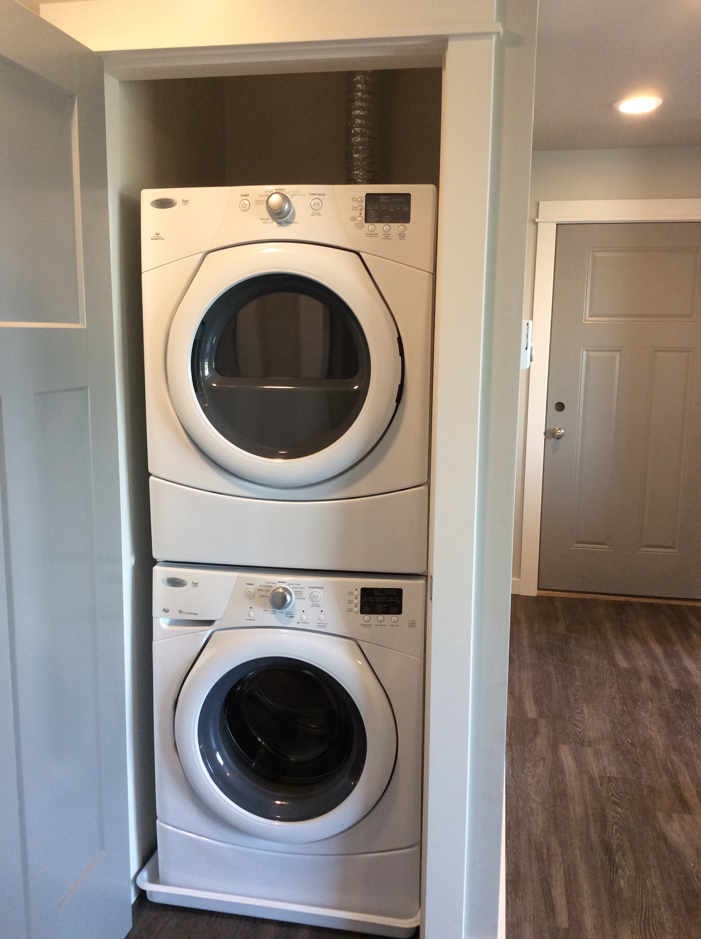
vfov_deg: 56.9
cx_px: 350
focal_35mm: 32
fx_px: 866
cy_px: 470
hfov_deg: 44.1
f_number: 2.4
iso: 64
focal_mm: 3.3
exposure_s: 1/24
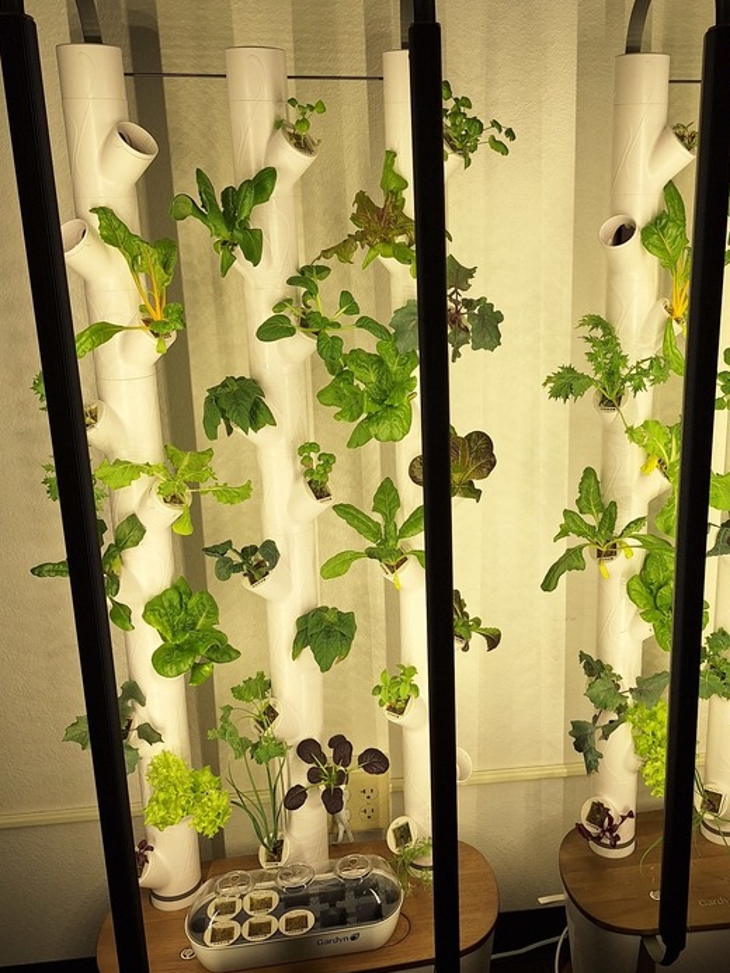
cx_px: 493
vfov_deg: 53.9
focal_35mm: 34
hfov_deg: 41.2
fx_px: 956
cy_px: 472
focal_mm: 5.54
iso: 40
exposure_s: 1/699
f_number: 1.8
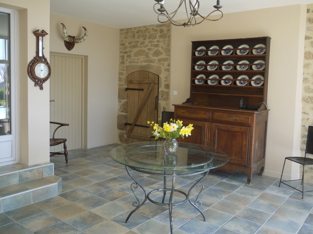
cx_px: 169
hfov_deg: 58.3
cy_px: 105
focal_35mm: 31
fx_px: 280
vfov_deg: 45.4
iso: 100
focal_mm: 14
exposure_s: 1/50
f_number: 3.5
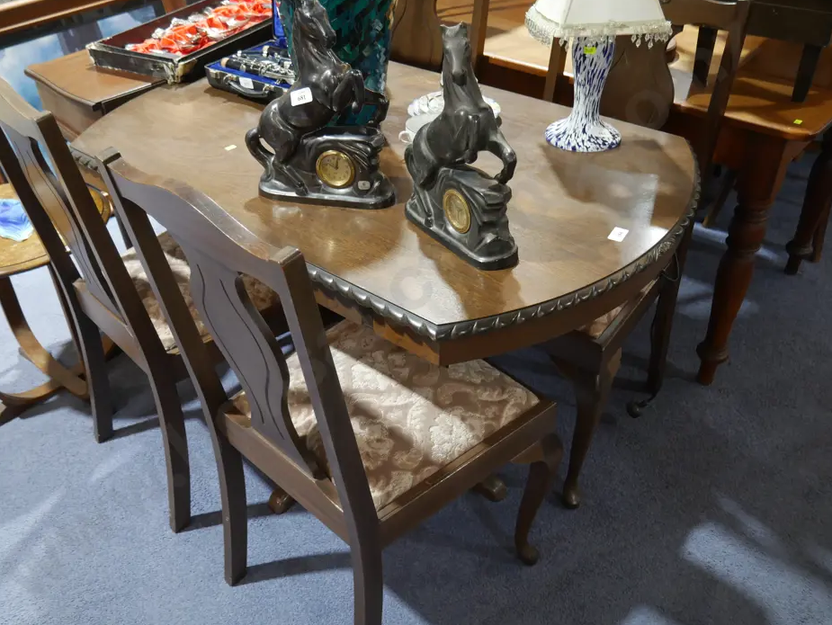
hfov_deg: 58.2
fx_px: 746
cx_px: 380
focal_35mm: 31
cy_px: 311
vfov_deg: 45.5
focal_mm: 14
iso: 800
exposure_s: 1/60
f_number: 3.5
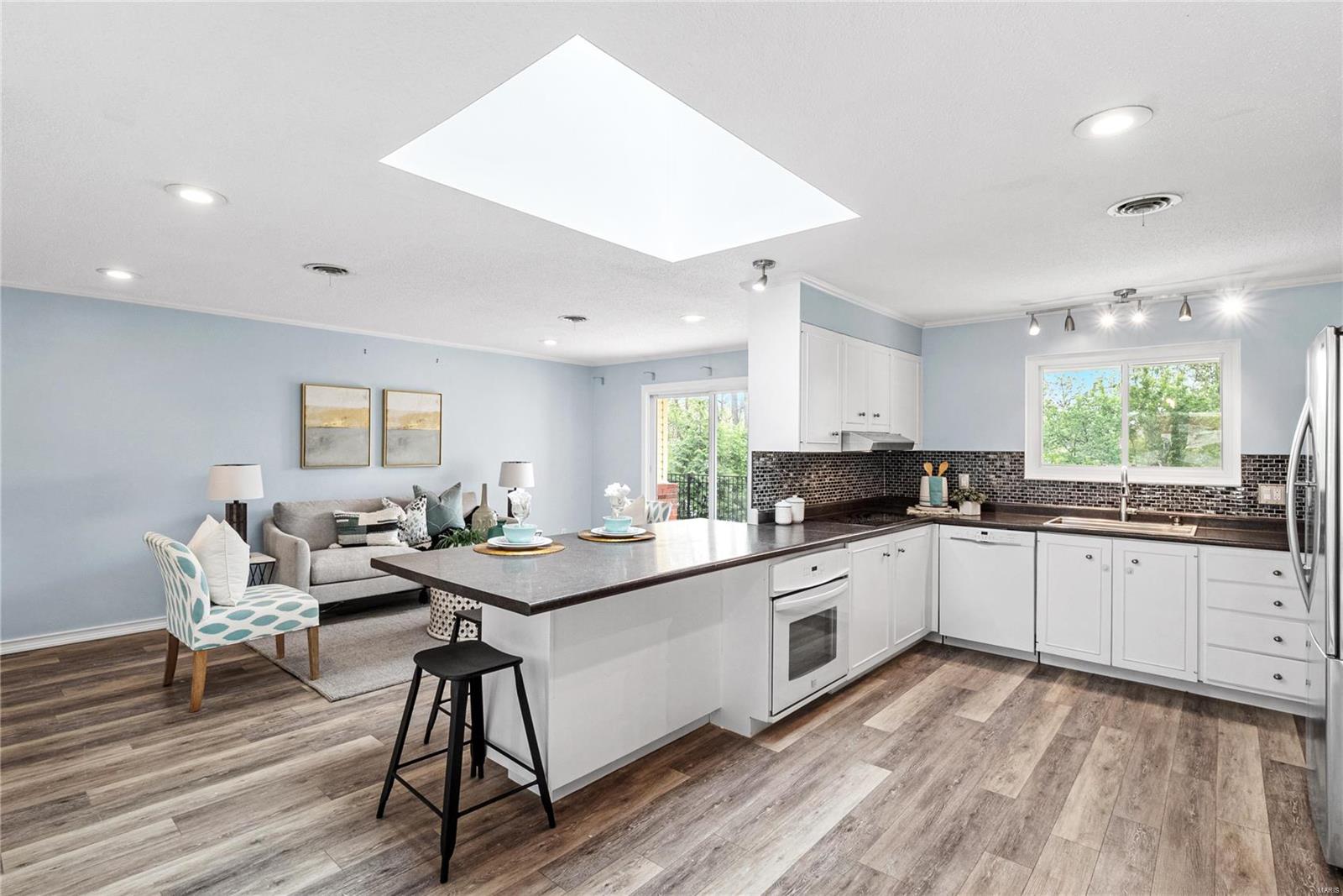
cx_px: 672
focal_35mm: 16
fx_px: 597
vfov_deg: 73.8
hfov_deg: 96.7
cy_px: 448
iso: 400
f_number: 8
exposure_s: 1/20
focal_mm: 8
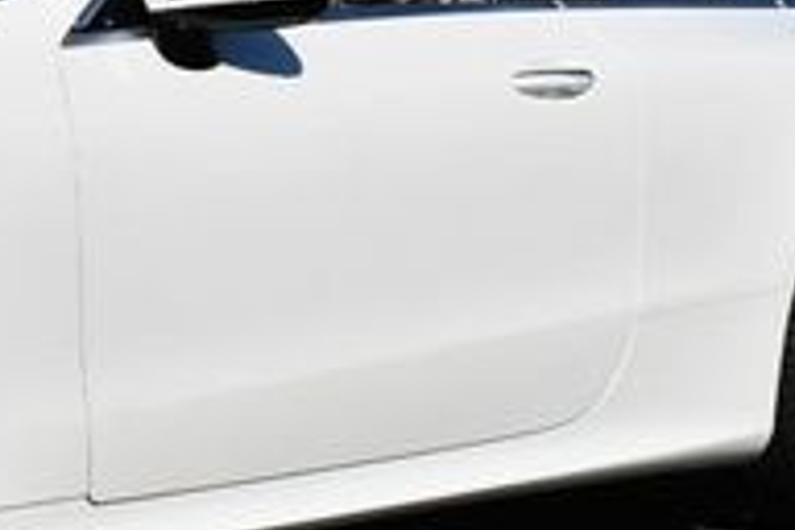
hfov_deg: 14.3
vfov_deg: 9.7
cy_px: 29
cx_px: -124
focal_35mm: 140
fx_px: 3091
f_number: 10
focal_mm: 21
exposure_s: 1/400
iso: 100
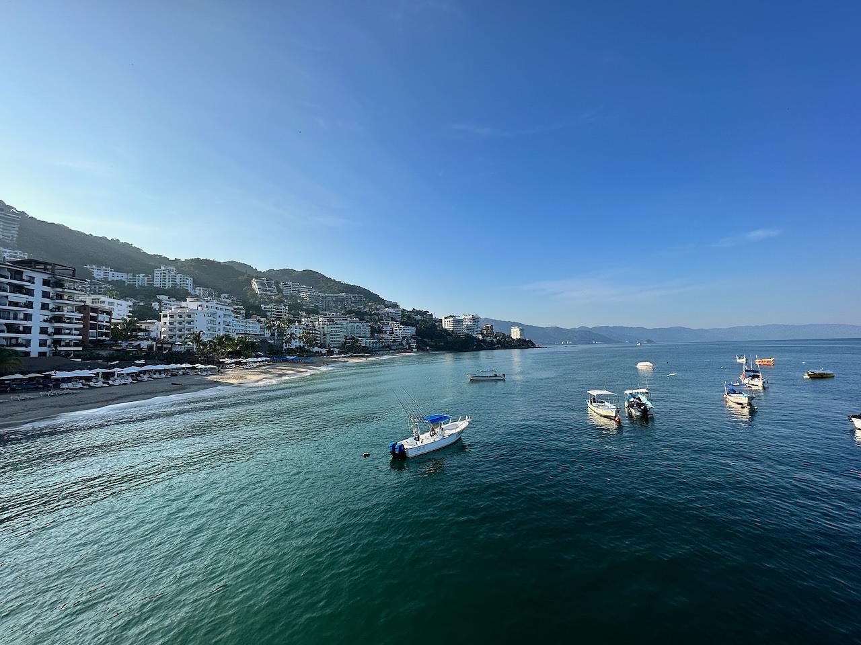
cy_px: 322
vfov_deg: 85.7
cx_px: 430
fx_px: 348
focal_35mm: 14
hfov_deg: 102.1
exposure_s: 1/2053
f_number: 2.2
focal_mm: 2.22
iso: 50
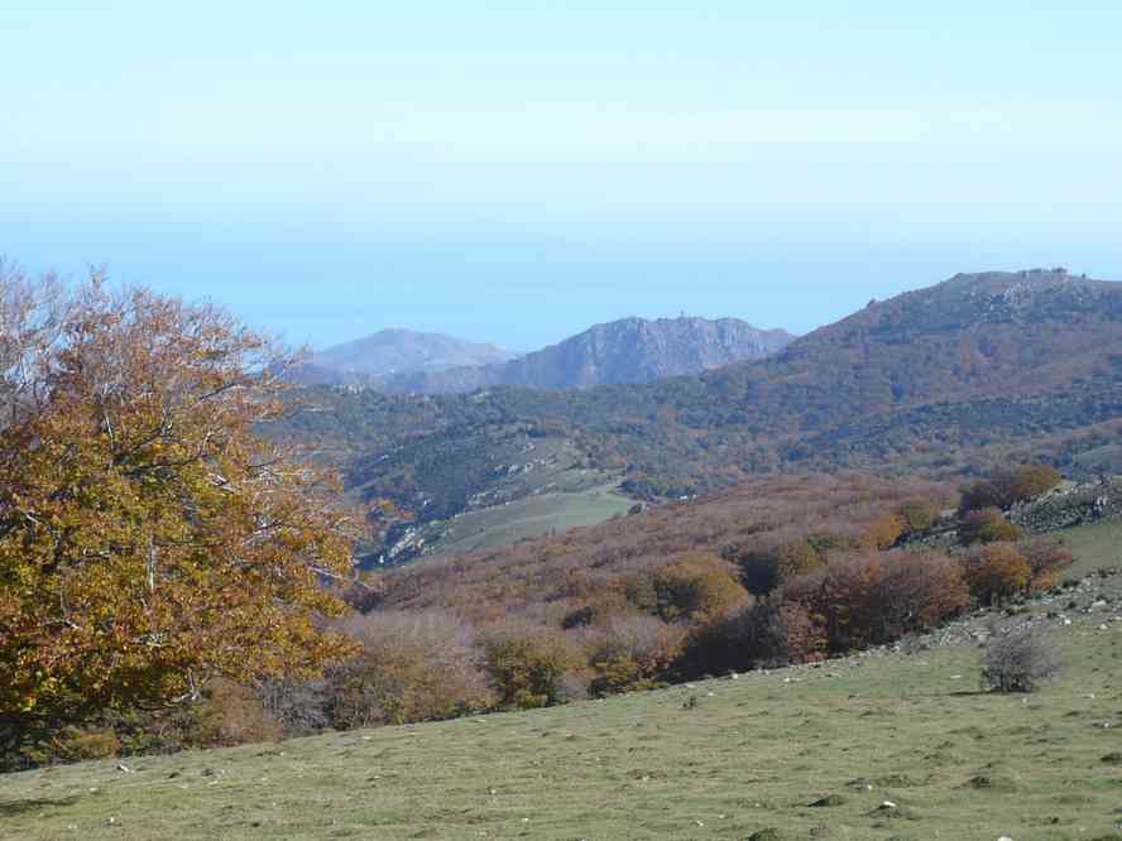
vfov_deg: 21.6
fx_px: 2204
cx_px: 561
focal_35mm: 68
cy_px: 420
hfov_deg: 28.6
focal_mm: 7.5
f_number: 3.2
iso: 100
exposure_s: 1/800
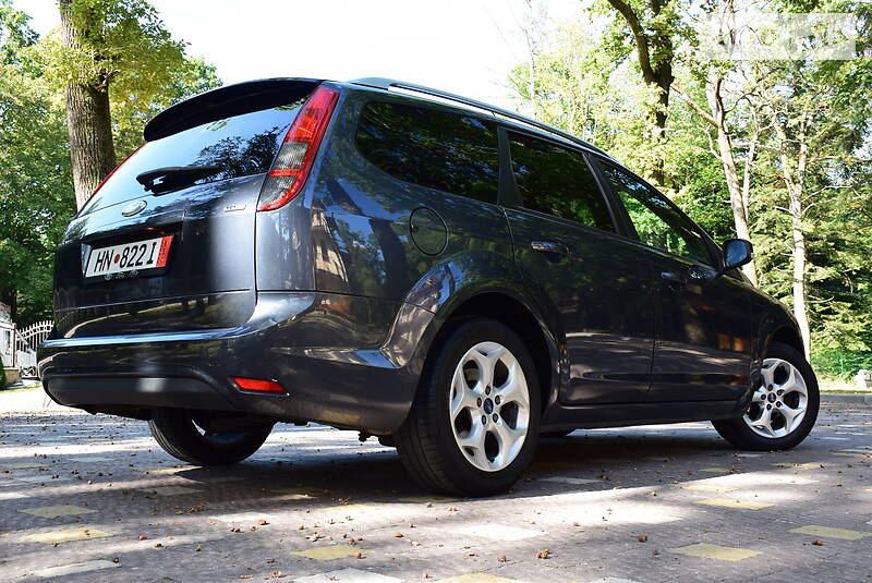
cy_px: 292
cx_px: 436
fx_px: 873
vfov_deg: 36.9
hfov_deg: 53.1
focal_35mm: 36
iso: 400
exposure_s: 1/100
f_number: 9
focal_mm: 24
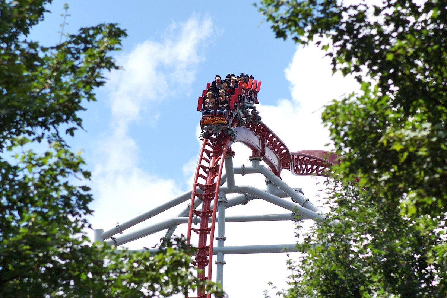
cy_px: 149
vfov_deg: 6.5
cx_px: 224
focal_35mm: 210
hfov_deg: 9.8
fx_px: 2607
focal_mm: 140
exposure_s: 1/640
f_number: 7.1
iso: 100
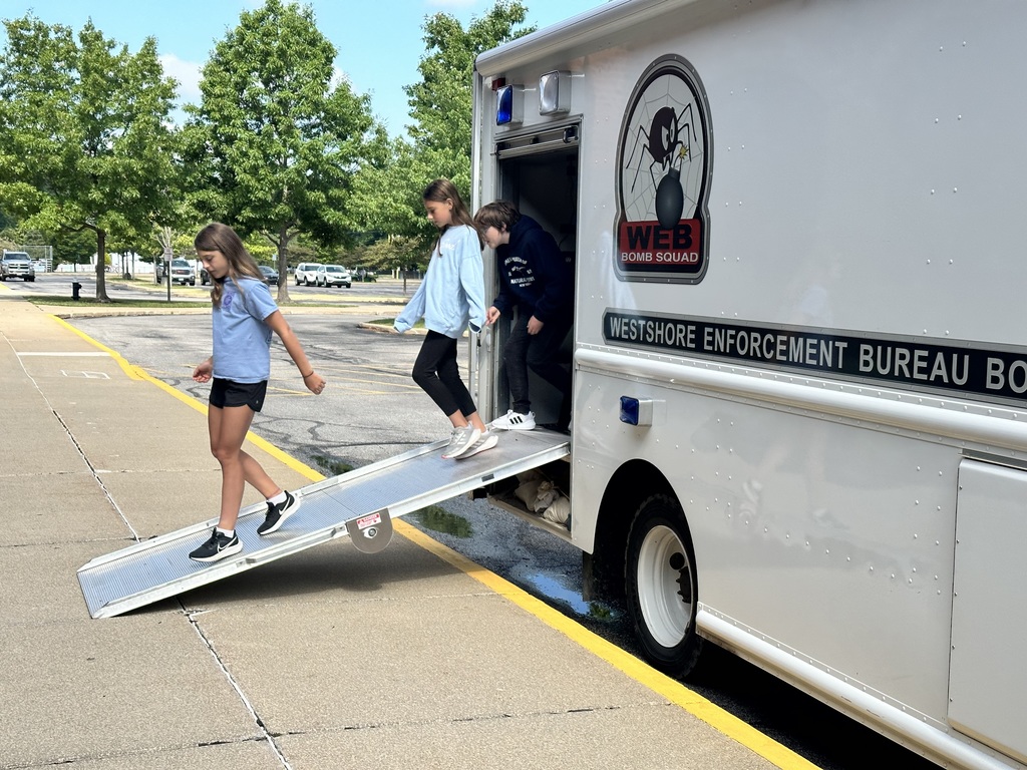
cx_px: 514
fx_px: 1424
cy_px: 385
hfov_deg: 39.7
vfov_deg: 30.3
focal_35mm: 48
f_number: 1.78
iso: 64
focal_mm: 6.86
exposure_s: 1/2160
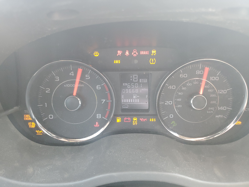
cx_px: 124
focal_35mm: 26
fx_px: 187
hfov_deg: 67.3
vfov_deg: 53.1
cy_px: 94
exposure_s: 1/60.2
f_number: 1.5
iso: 216
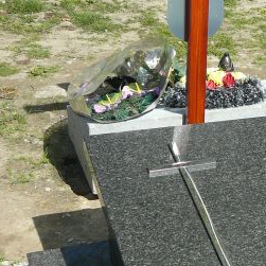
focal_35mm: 79
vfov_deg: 21.6
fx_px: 687
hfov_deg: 20.9
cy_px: 219
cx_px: 292
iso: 80
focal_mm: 5.2
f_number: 2.8
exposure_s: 1/1000
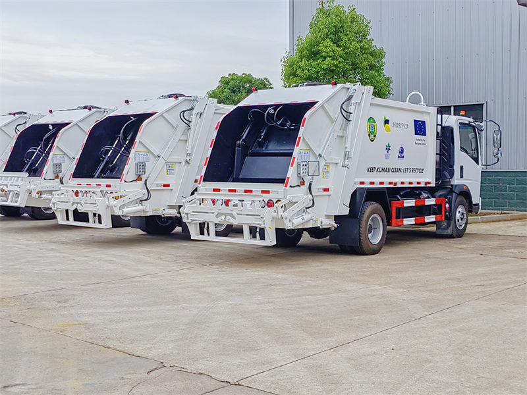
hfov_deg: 40.4
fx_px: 716
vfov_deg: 30.9
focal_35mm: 47
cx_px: 264
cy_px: 198
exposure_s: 1/886
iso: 50
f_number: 1.9
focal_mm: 5.52
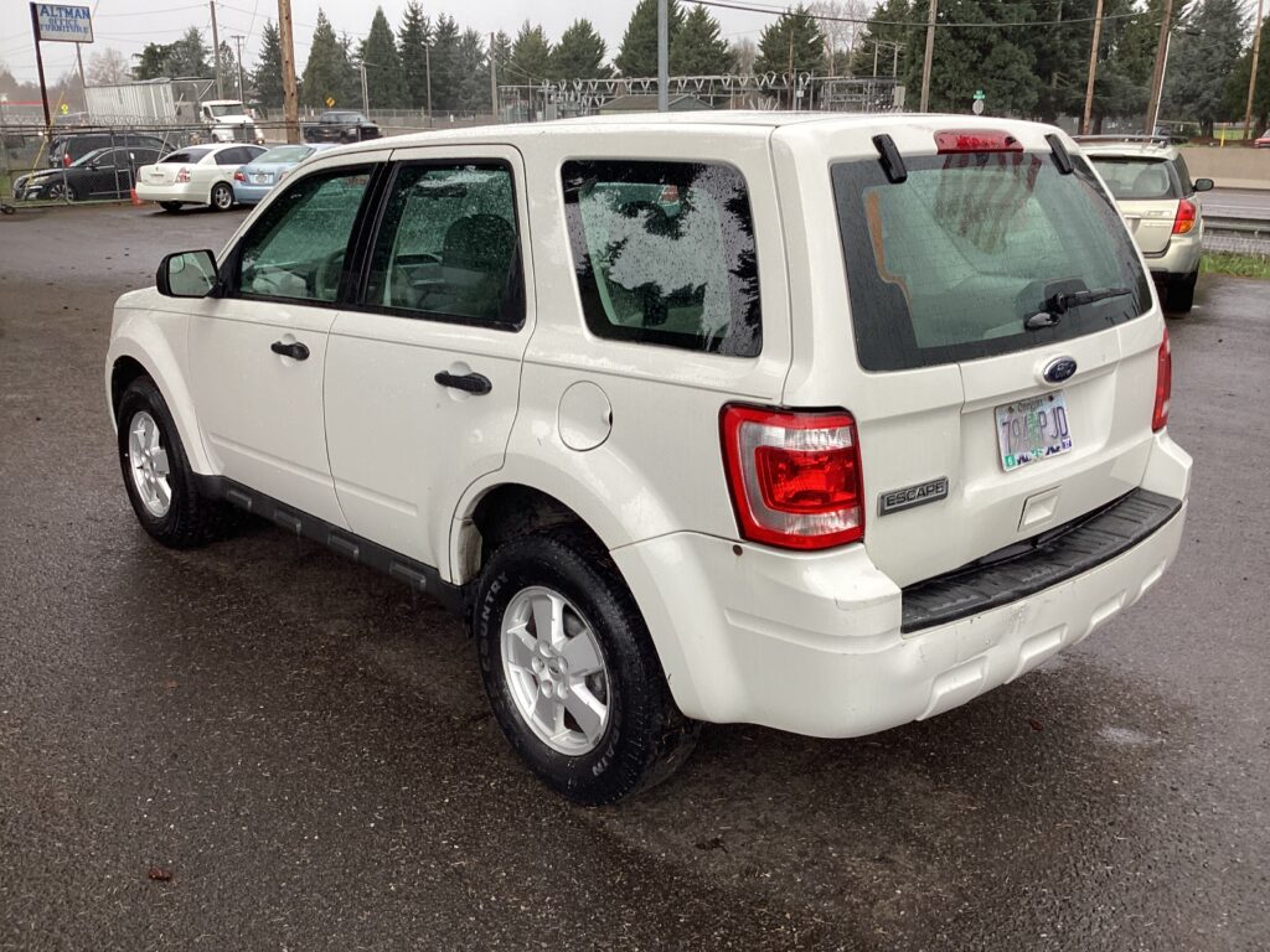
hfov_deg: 58.4
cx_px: 635
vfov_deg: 45.4
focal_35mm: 31
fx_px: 1137
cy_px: 476
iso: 40
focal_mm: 3.3
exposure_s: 1/120
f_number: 2.4
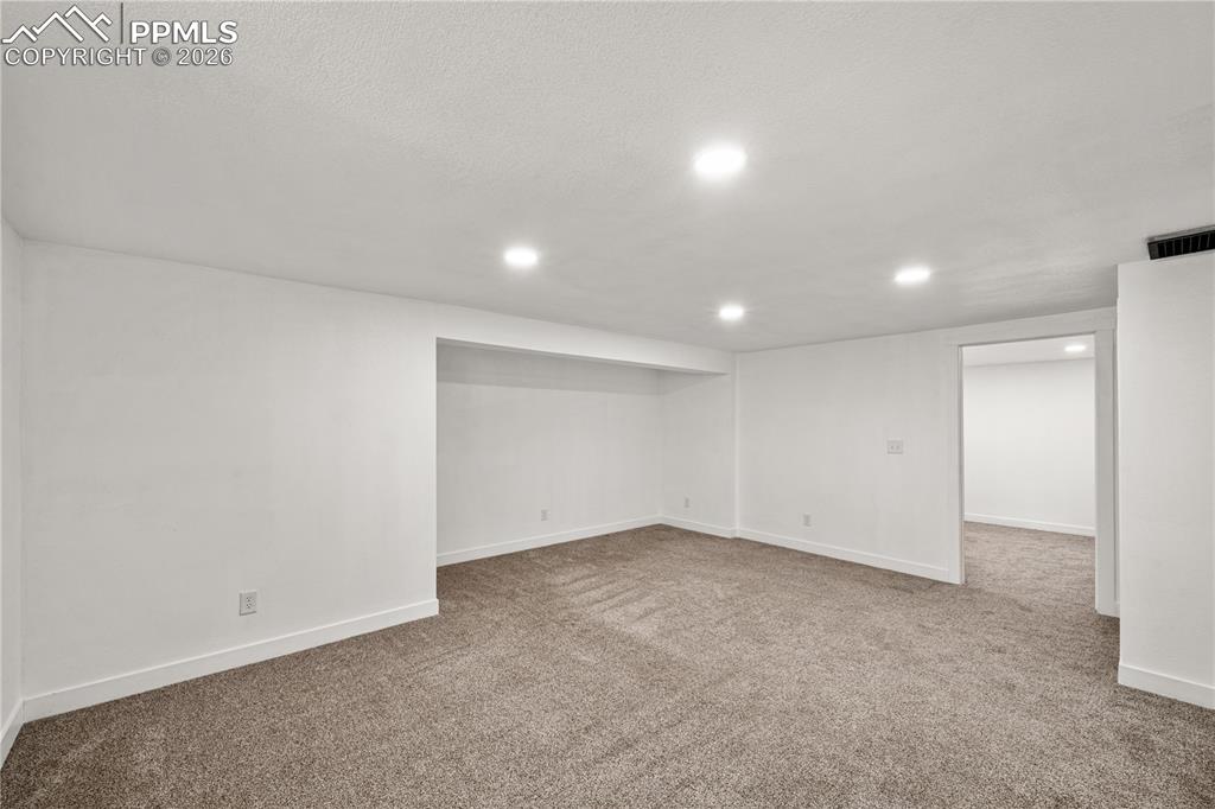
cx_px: 608
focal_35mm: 14
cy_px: 404
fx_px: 472
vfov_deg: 81.2
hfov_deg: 104.3
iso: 200
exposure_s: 1/4
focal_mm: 14
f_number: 10
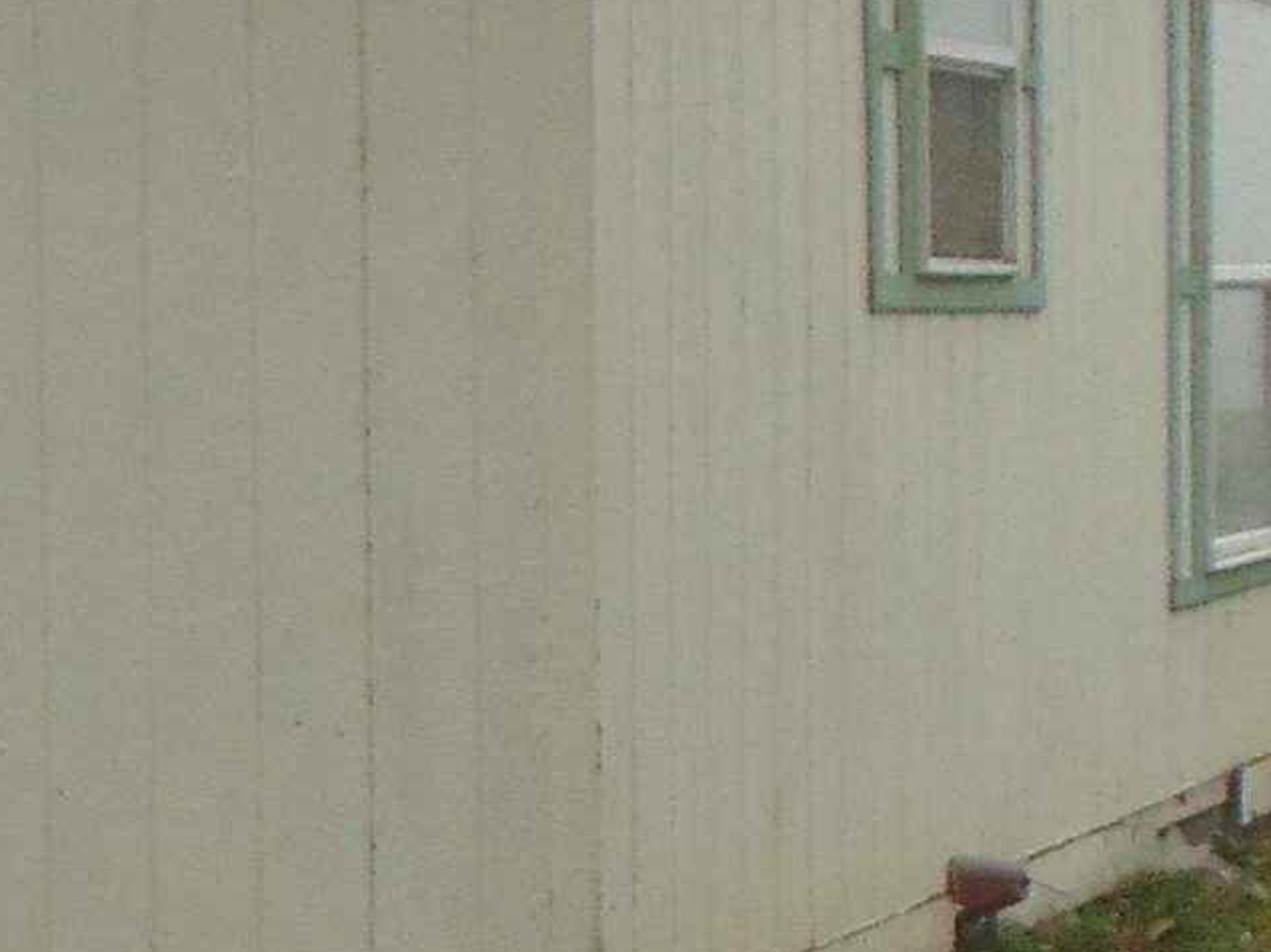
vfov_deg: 12.2
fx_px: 4442
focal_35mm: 121
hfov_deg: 15.4
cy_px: 724
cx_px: -424
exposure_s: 1/400
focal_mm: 4.5
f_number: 3
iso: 80
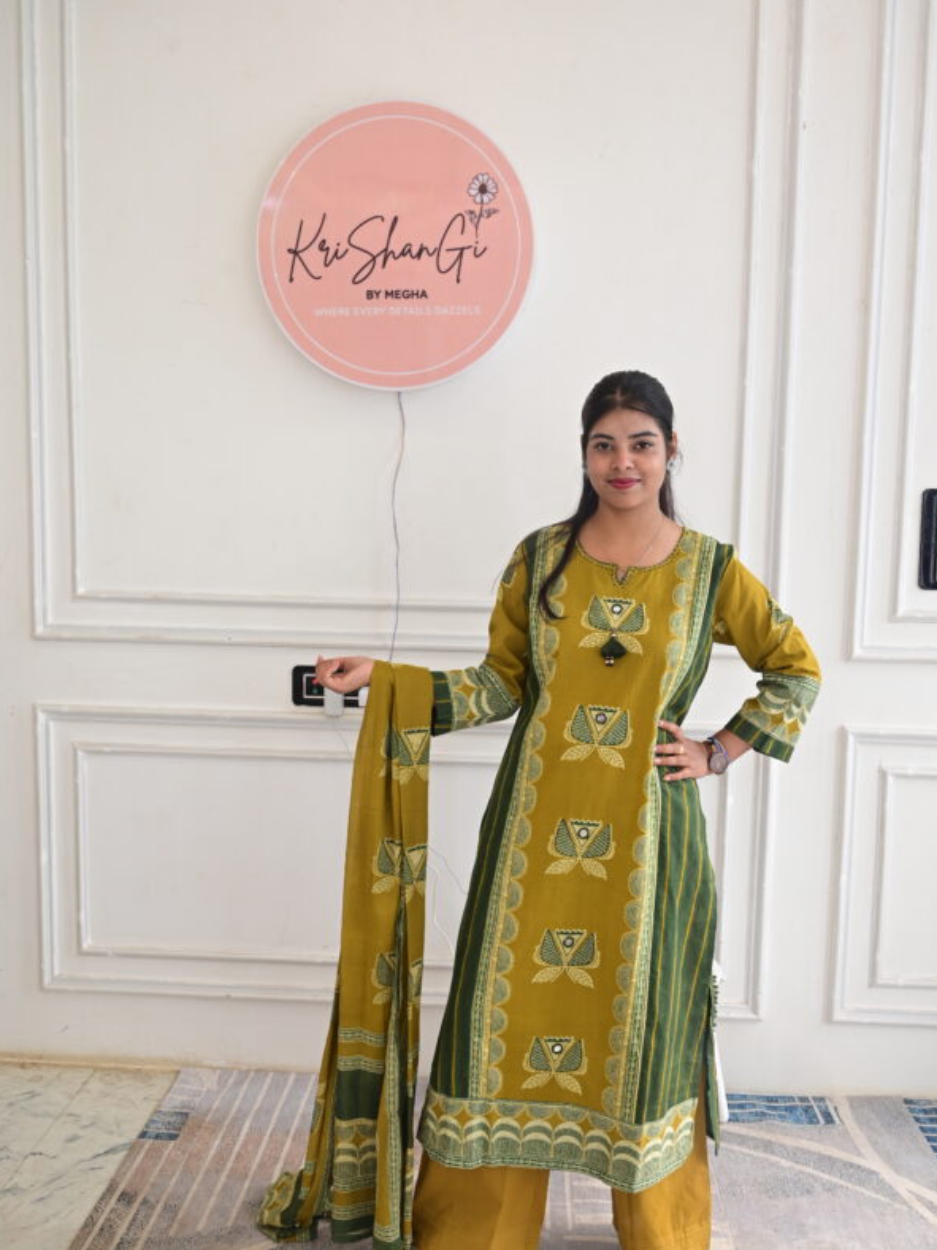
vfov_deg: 54.0
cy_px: 631
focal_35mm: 34
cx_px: 468
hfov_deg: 41.8
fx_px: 1227
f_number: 6.3
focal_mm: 31
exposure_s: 1/200
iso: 640
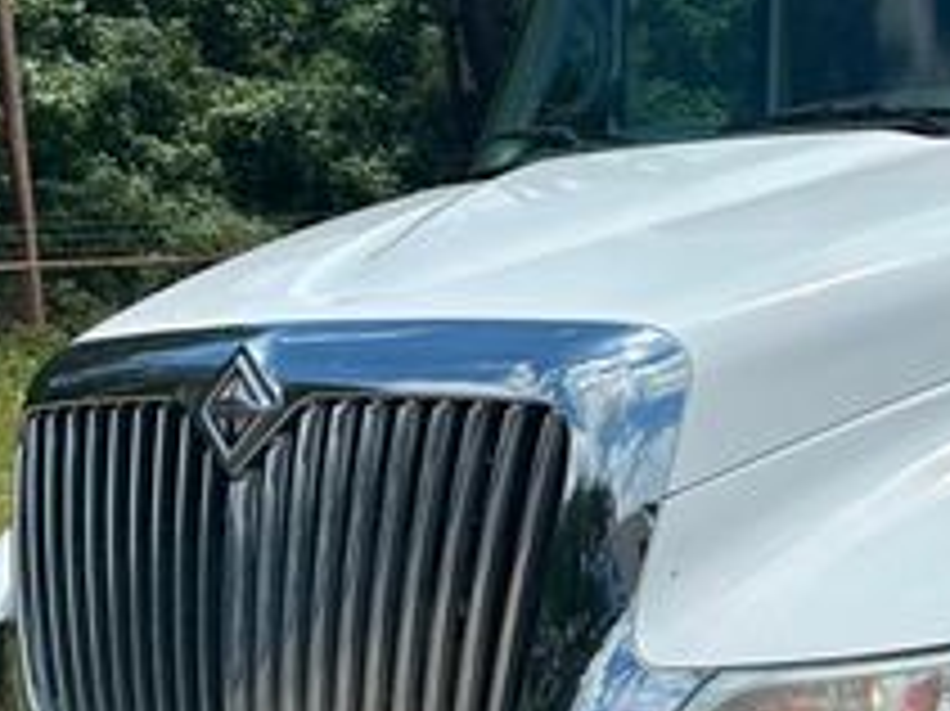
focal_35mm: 79
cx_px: 1009
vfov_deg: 18.6
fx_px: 2167
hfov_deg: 23.4
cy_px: 428
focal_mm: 5.7
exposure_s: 1/6993
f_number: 1.5
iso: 50
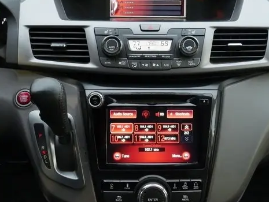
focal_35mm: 44
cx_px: 151
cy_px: 87
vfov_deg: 32.9
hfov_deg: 42.8
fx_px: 342
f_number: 5
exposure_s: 1/30
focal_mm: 16
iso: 1600
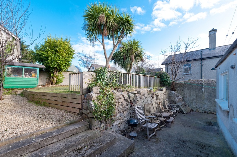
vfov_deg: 81.1
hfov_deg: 104.3
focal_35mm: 14
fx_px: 92
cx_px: 118
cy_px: 78
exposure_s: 1/320
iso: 400
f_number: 8
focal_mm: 14
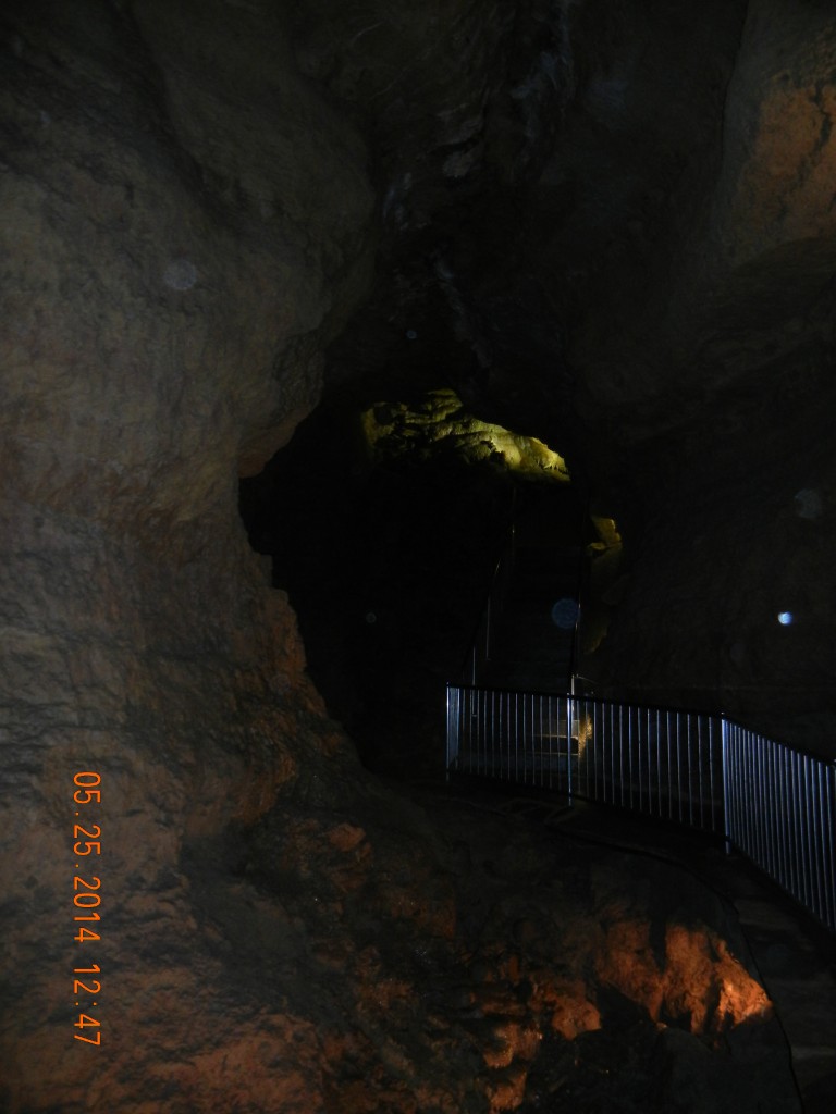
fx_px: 966
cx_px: 418
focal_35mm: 30
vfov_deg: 60.0
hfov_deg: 46.8
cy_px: 557
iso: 400
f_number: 3.5
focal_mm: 5.4
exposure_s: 1/30
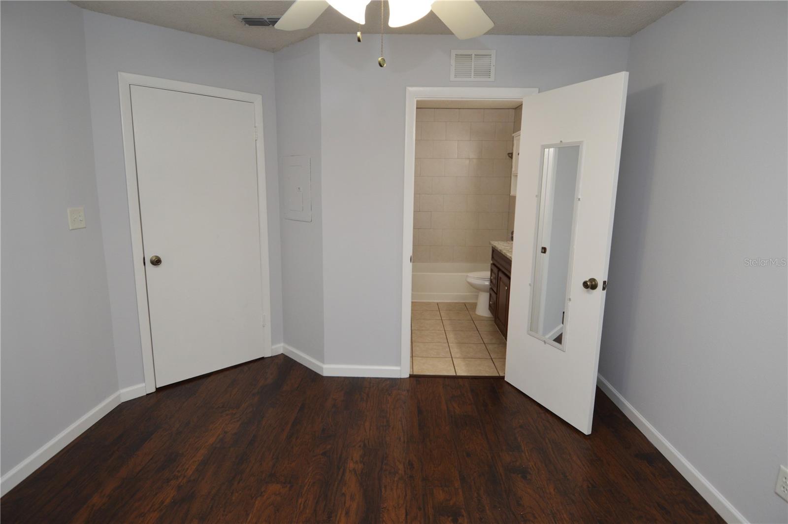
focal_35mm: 18
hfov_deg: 90.1
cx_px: 394
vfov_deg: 67.3
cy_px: 262
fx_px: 394
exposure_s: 1/60
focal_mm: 12
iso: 400
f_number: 4
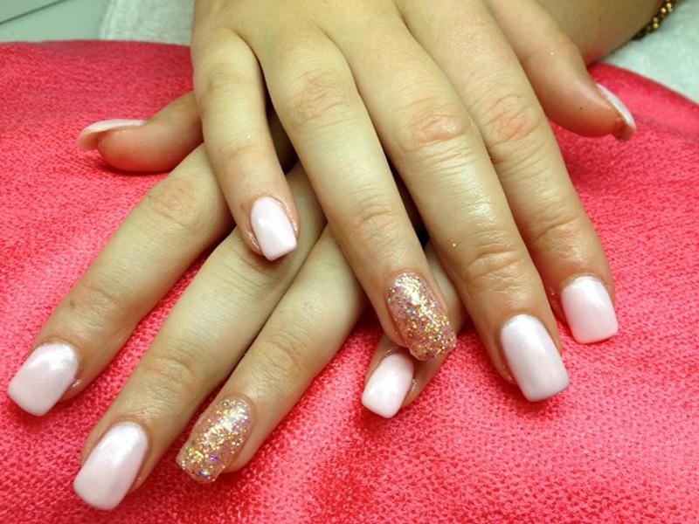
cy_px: 262
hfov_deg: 52.6
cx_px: 350
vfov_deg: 40.7
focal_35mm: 35
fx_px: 707
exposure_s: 1/120
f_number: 2.4
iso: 50
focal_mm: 4.28
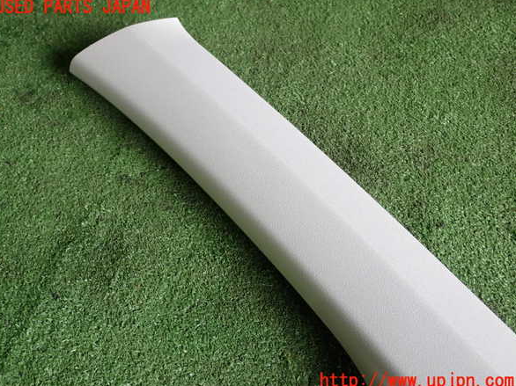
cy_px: 194
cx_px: 254
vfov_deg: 34.3
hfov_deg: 44.8
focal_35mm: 42
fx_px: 626
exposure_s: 1/40
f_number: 2.8
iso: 200
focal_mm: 7.31
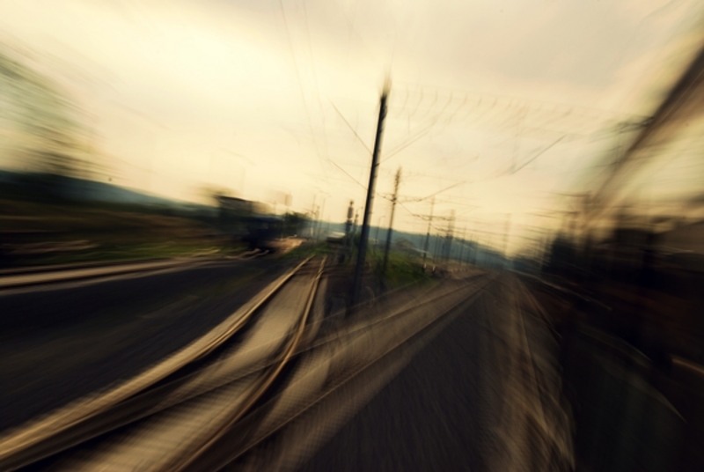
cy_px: 236
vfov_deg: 32.0
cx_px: 352
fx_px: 823
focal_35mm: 42
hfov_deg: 46.3
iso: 100
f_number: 20
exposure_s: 1/40
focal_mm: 28
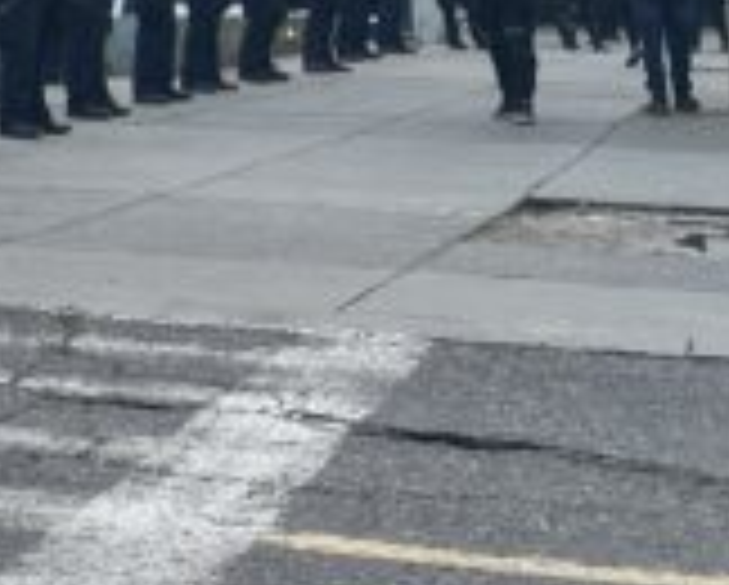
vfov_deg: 12.0
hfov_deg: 14.1
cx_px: -612
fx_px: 2592
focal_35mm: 120
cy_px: -405
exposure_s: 1/214
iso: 32
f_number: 1.6
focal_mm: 4.2
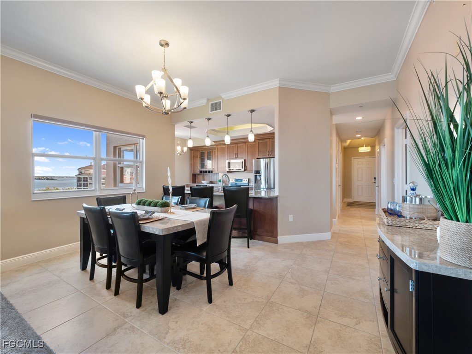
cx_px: 236
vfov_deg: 85.7
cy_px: 177
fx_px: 191
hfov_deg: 102.1
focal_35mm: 14
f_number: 7.1
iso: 200
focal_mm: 7
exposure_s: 1/10
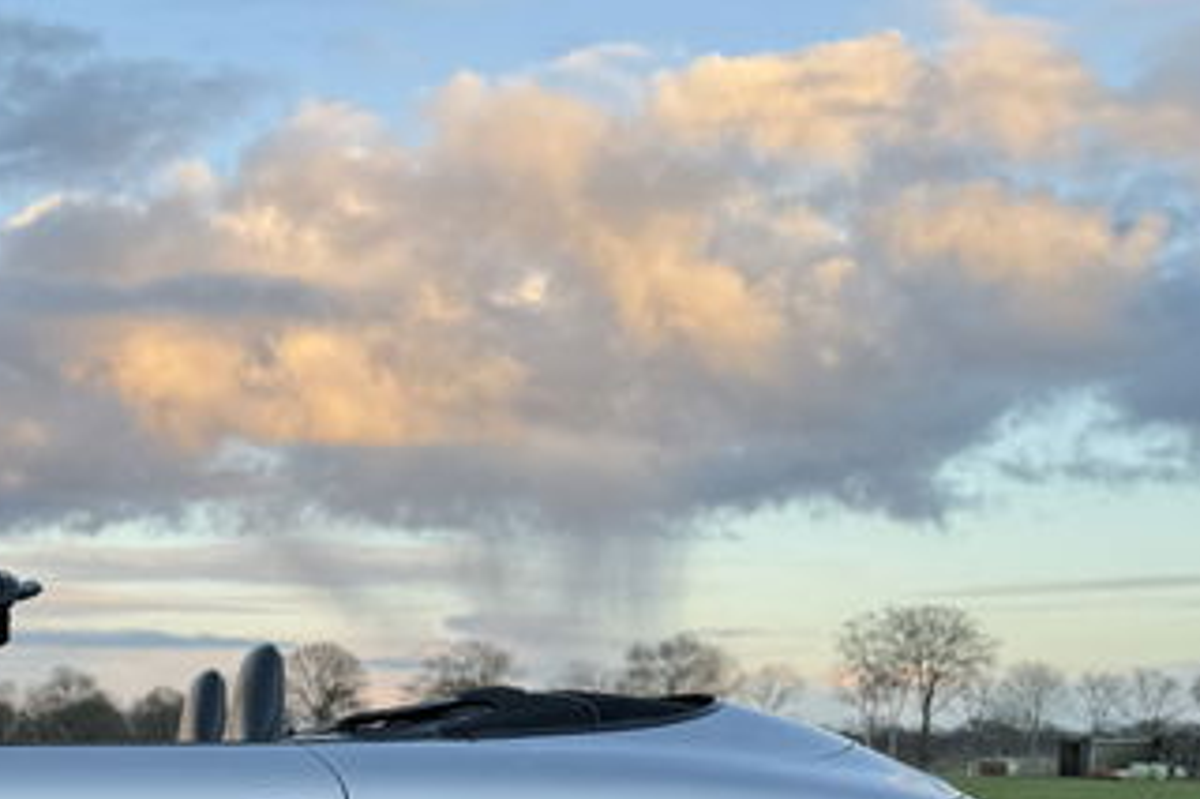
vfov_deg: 21.2
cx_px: 0
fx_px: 1999
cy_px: 927
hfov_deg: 31.0
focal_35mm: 60
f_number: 1.78
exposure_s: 1/339
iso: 80
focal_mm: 6.76
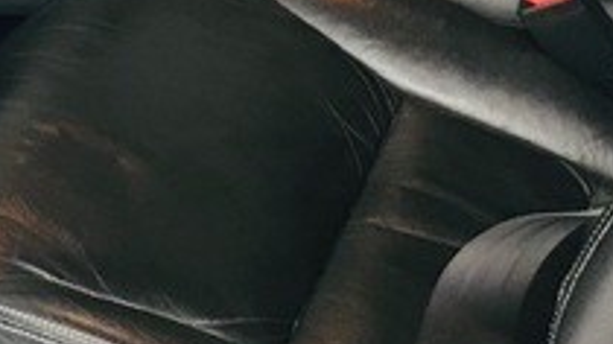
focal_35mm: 116
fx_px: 1885
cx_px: 131
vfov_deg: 10.0
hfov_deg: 18.3
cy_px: -242
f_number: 1.8
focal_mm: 3.99
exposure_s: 1/7
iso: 100
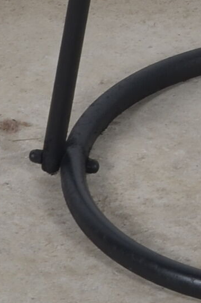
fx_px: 4313
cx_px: 340
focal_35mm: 513
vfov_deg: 3.9
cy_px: -682
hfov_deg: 2.7
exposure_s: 1/125
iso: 100
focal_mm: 50
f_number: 11
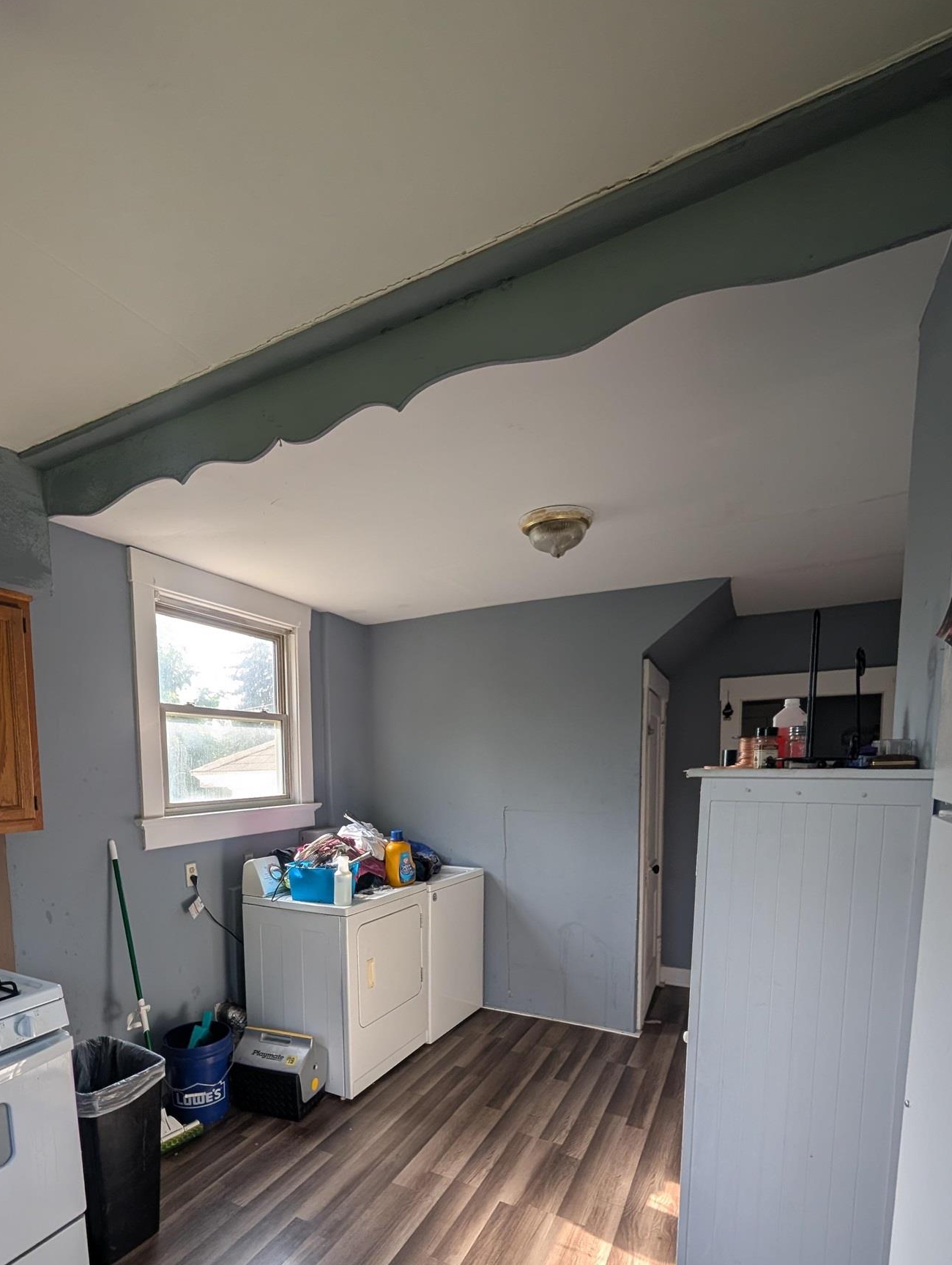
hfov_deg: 77.7
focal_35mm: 16
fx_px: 586
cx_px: 403
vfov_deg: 91.7
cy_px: 821
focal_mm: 2.02
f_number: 1.7
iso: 49
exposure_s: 1/322
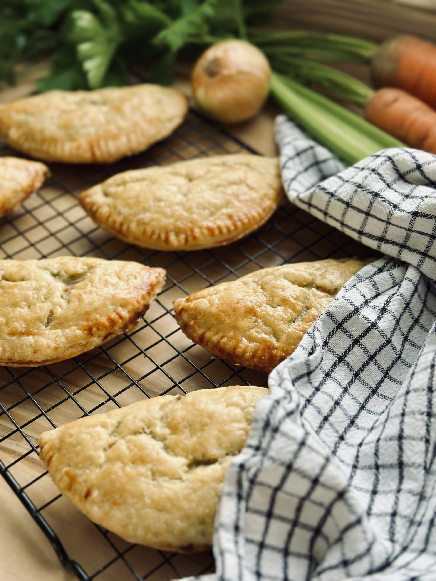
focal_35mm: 48
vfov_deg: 39.7
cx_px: 218
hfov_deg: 30.3
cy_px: 290
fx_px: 806
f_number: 1.78
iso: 125
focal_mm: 6.86
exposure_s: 1/101
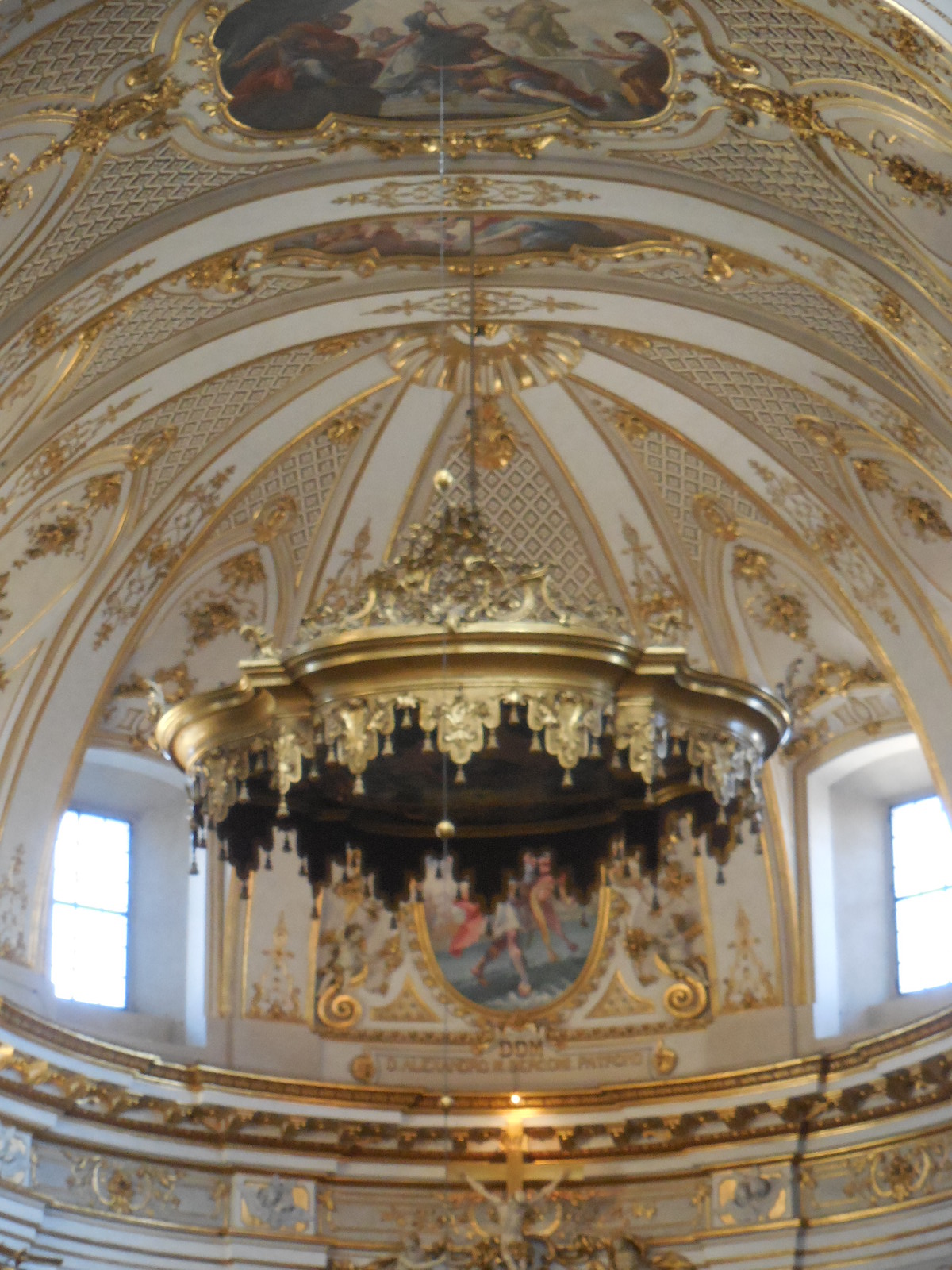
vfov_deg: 17.4
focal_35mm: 113
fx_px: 4144
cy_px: 635
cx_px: 476
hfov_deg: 13.1
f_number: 5.1
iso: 800
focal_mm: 20.4
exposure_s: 1/25
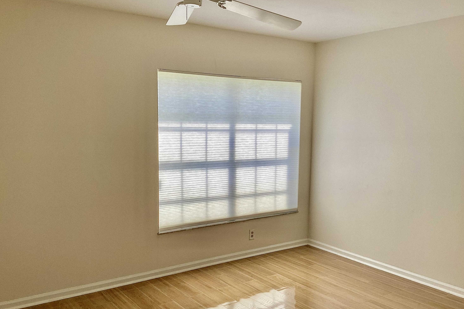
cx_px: 230
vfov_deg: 39.9
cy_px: 166
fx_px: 425
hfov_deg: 57.2
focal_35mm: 33
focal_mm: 3.3
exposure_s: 1/431
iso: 25
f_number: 2.4
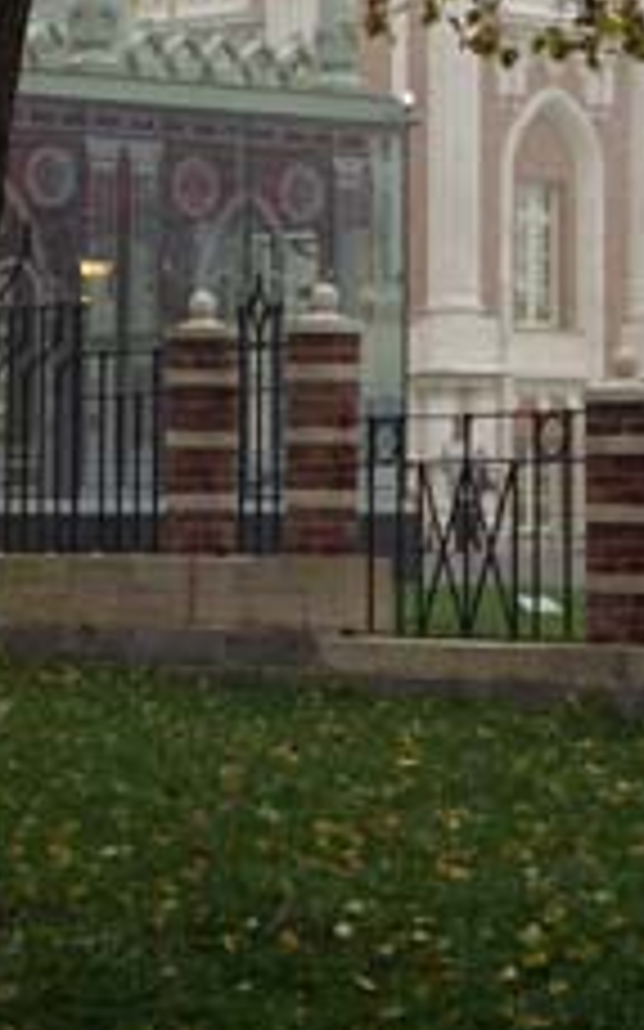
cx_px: 394
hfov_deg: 8.7
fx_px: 4215
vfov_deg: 13.8
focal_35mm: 150
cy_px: 94
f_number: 11
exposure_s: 1/250
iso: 1600
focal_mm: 50
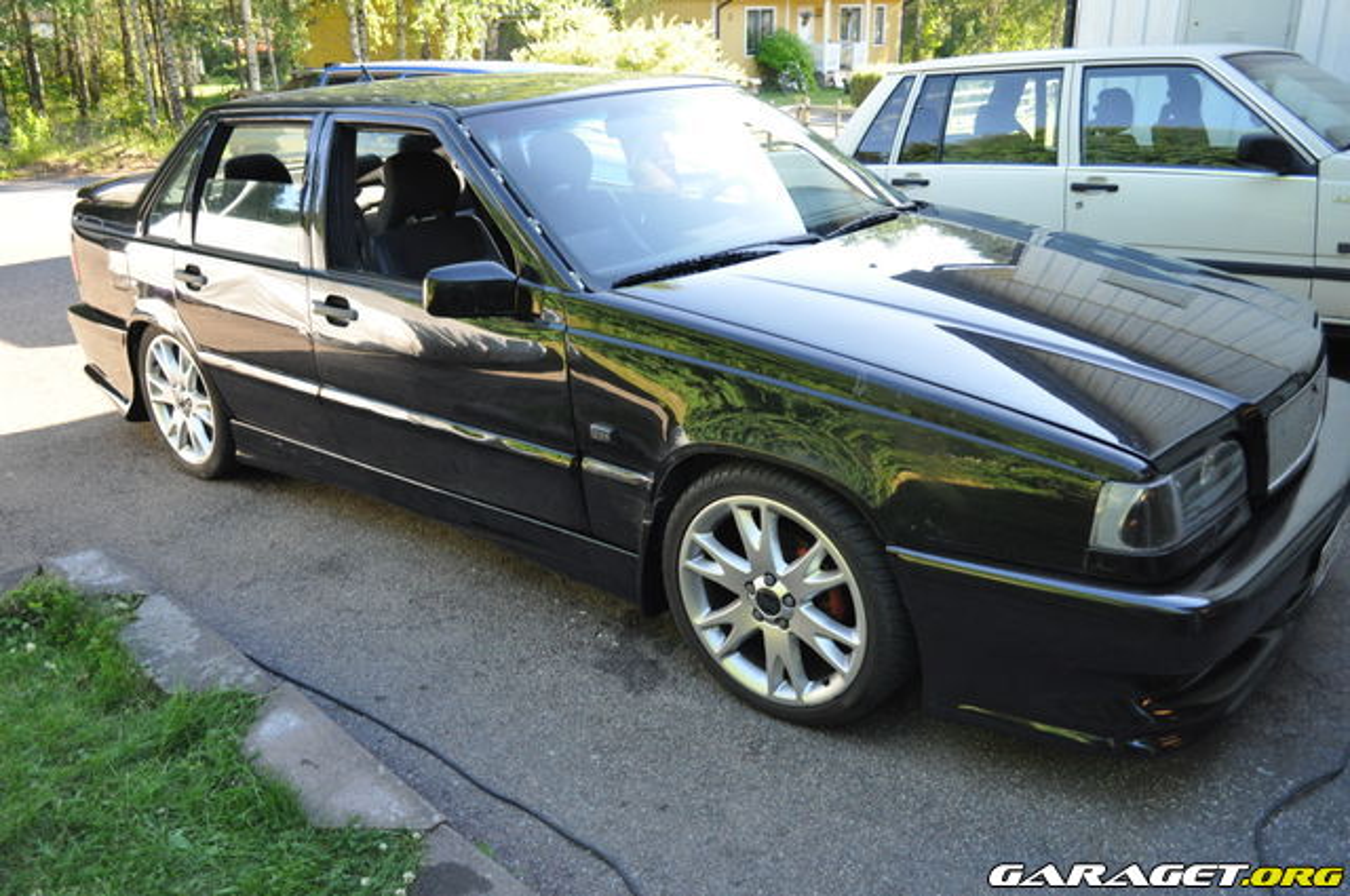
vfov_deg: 43.5
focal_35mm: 30
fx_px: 1124
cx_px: 675
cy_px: 448
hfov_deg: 62.0
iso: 1250
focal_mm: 20
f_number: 3.8
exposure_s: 1/500
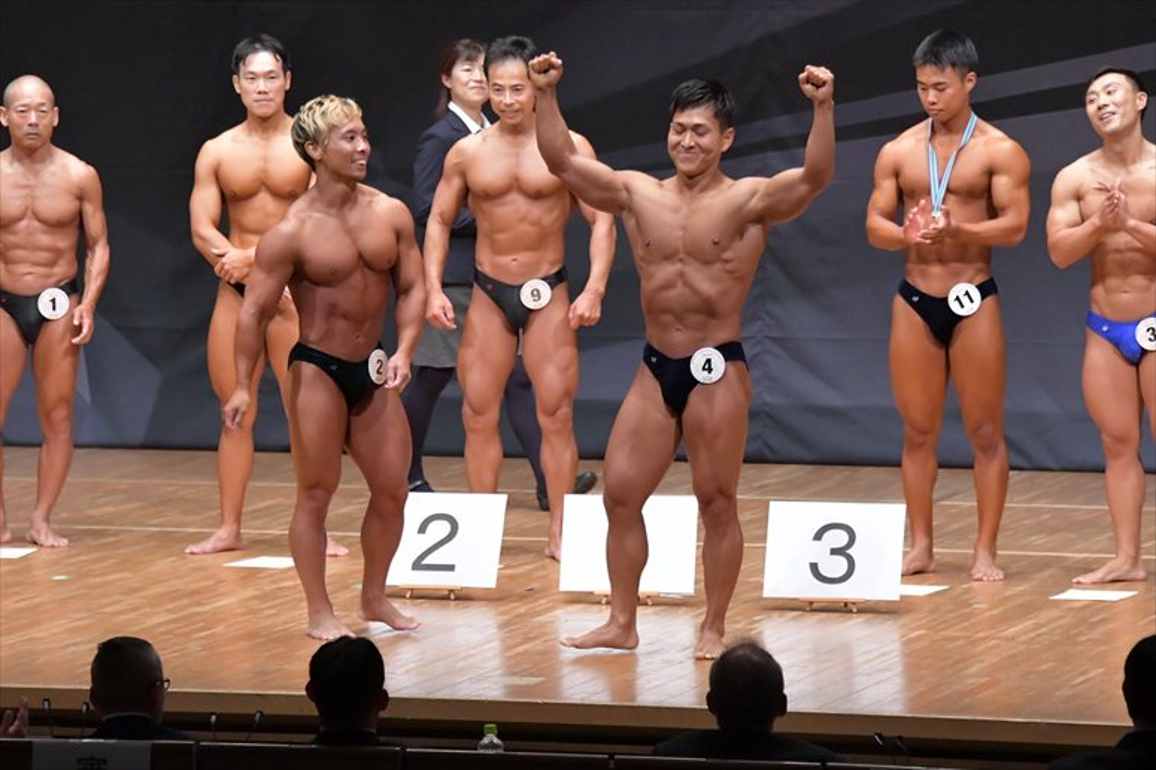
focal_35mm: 240
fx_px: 7703
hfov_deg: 8.6
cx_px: 578
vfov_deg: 5.7
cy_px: 385
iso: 8000
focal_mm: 160
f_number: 5.6
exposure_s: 1/400
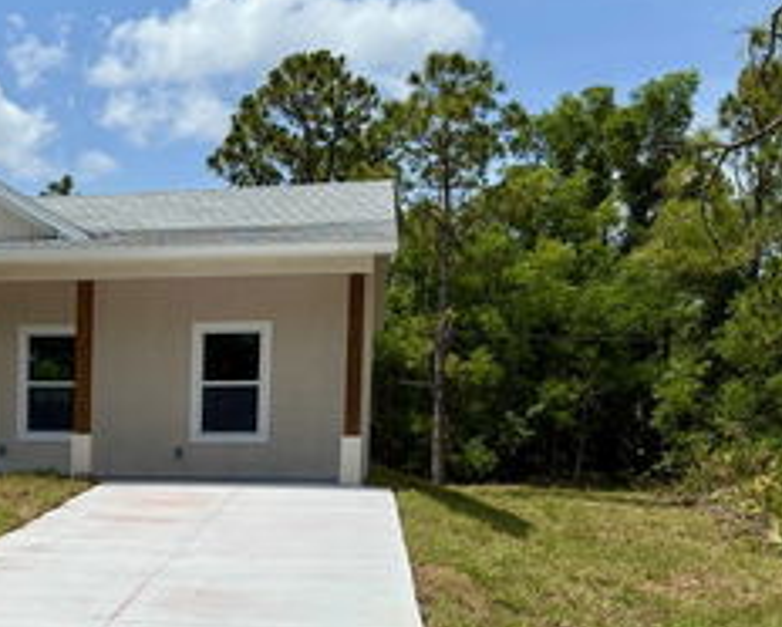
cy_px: 519
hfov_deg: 31.2
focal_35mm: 56
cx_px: 7
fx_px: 1297
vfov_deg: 26.6
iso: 50
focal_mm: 5.96
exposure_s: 1/10101
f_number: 1.6
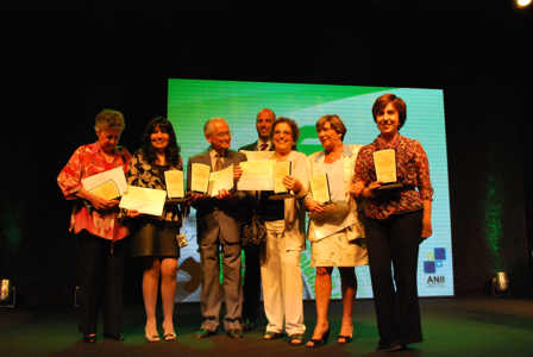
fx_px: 534
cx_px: 266
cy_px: 178
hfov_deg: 53.1
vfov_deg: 37.0
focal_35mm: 36
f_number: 4.2
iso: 1100
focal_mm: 24
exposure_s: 1/60
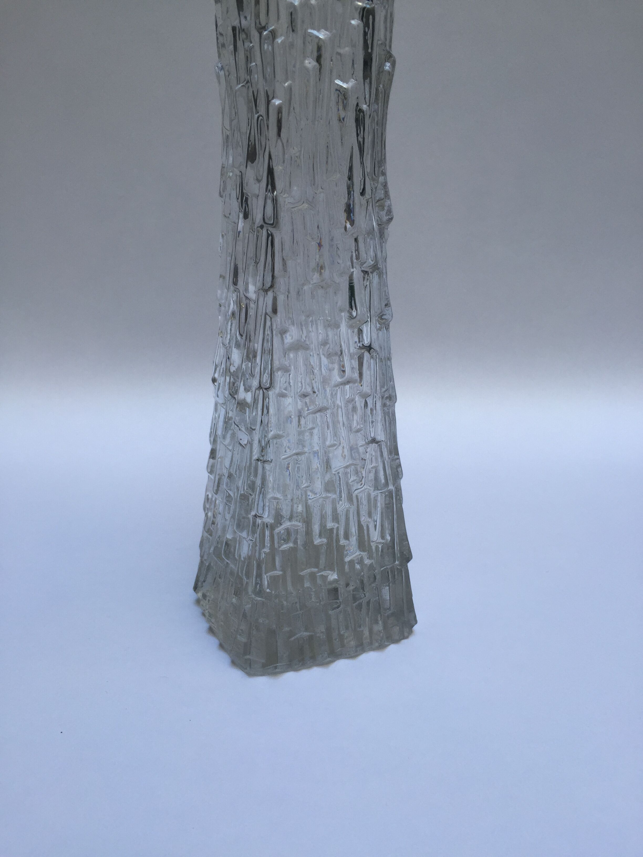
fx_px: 718
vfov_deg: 61.7
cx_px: 322
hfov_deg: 48.2
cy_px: 428
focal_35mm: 29
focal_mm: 4.15
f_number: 2.2
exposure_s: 1/50
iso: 32
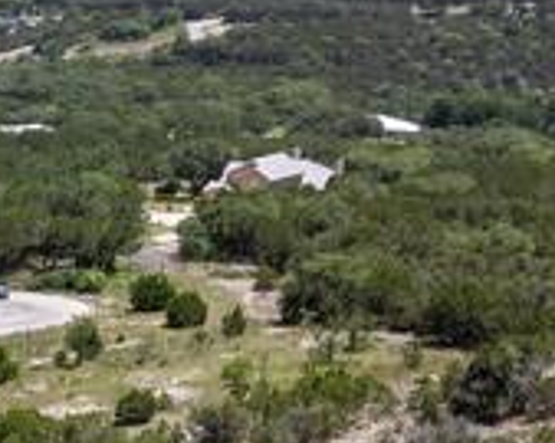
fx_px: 1280
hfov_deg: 21.6
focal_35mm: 78
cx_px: -200
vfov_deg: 19.1
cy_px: 446
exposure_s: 1/125
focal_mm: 8.38
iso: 130
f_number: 2.8
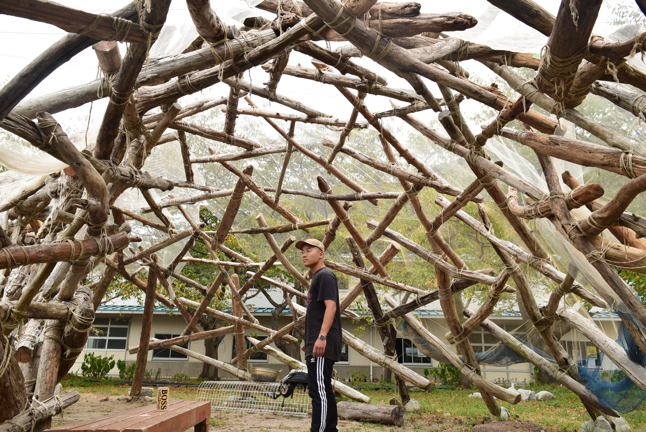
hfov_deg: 67.3
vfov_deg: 48.0
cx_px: 323
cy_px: 216
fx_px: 485
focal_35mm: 27
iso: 200
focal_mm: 18
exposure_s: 1/60
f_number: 6.3
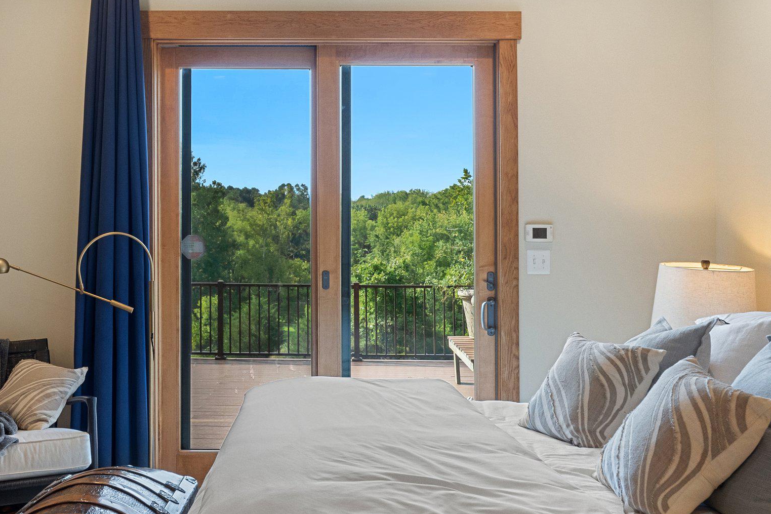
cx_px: 339
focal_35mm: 39
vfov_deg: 34.2
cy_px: 243
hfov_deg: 49.4
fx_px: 835
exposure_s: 1/20
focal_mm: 19.5
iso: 800
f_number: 8
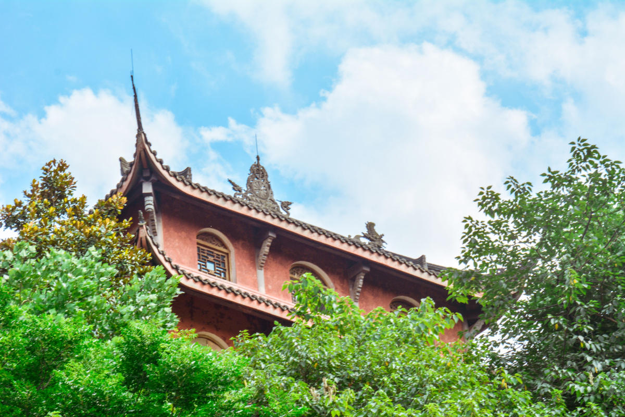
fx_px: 2552
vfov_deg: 9.3
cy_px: 208
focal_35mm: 147
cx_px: 312
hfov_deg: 14.0
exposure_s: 1/125
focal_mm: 98
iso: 125
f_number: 13
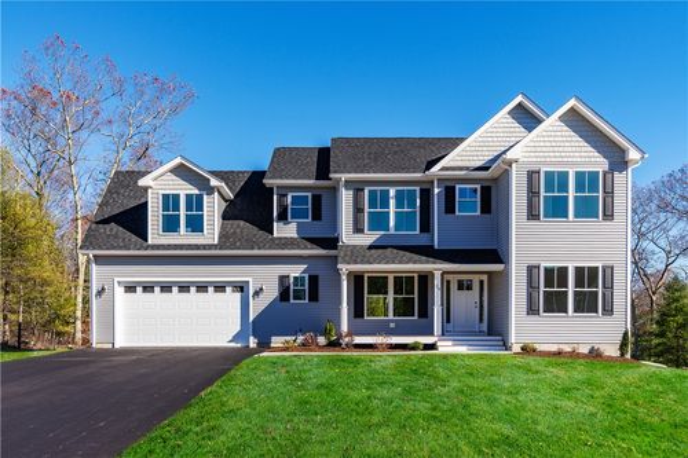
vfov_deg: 43.6
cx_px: 344
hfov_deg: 61.9
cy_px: 229
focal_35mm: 30
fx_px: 573
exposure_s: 1/250
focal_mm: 30
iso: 100
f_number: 9
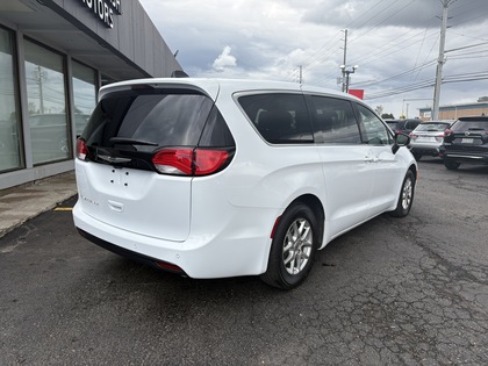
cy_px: 183
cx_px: 244
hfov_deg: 67.3
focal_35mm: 26
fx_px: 367
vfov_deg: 53.1
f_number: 1.6
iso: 50
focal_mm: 5.96
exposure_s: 1/1420
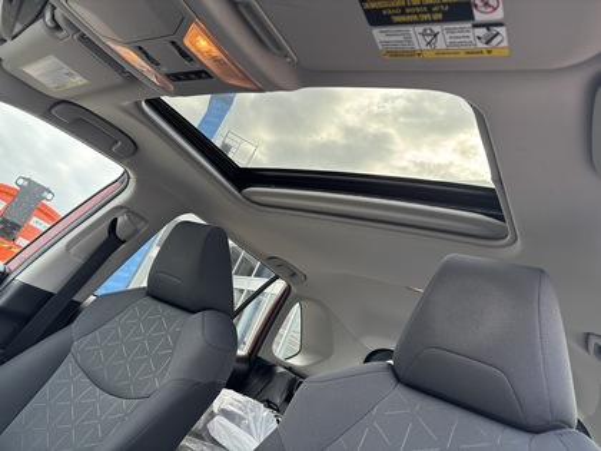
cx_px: 300
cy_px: 226
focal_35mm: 26
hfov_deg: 67.3
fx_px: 451
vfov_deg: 53.1
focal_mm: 5.96
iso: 40
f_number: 1.6
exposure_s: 1/185
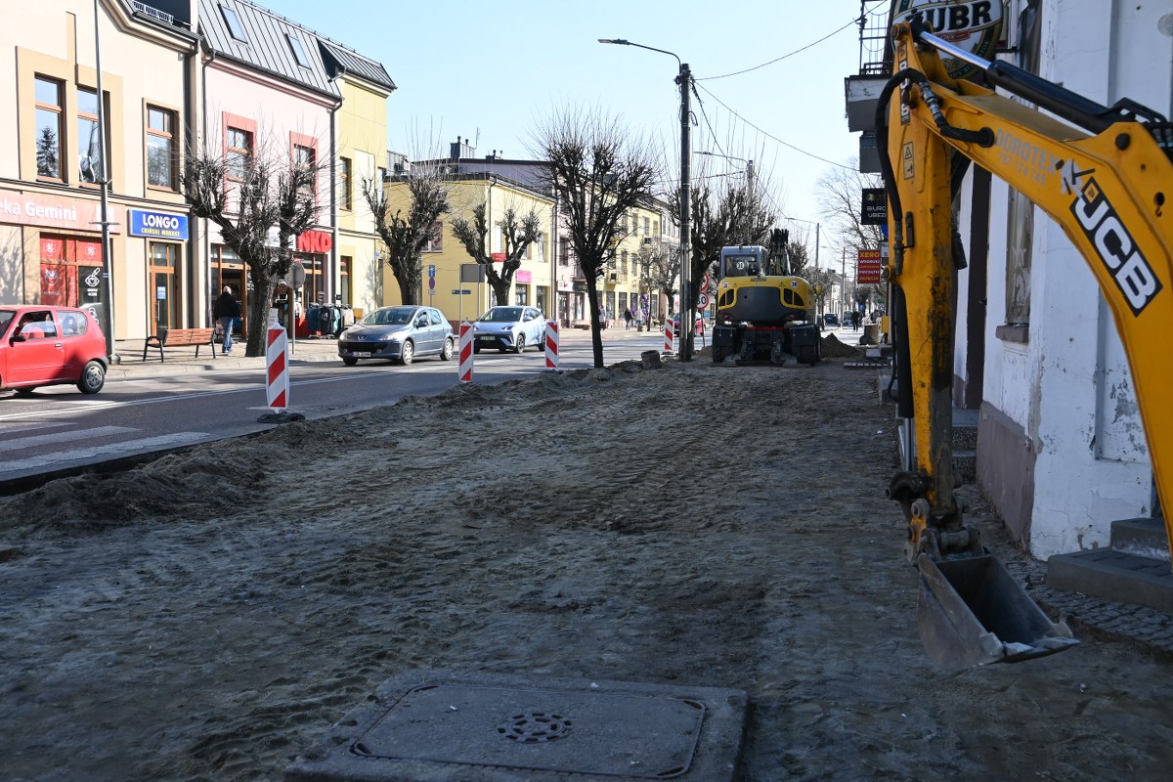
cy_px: 391
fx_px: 1075
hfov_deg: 57.2
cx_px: 586
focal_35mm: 33
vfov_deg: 40.0
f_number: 5.6
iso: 110
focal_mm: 22
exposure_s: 1/250
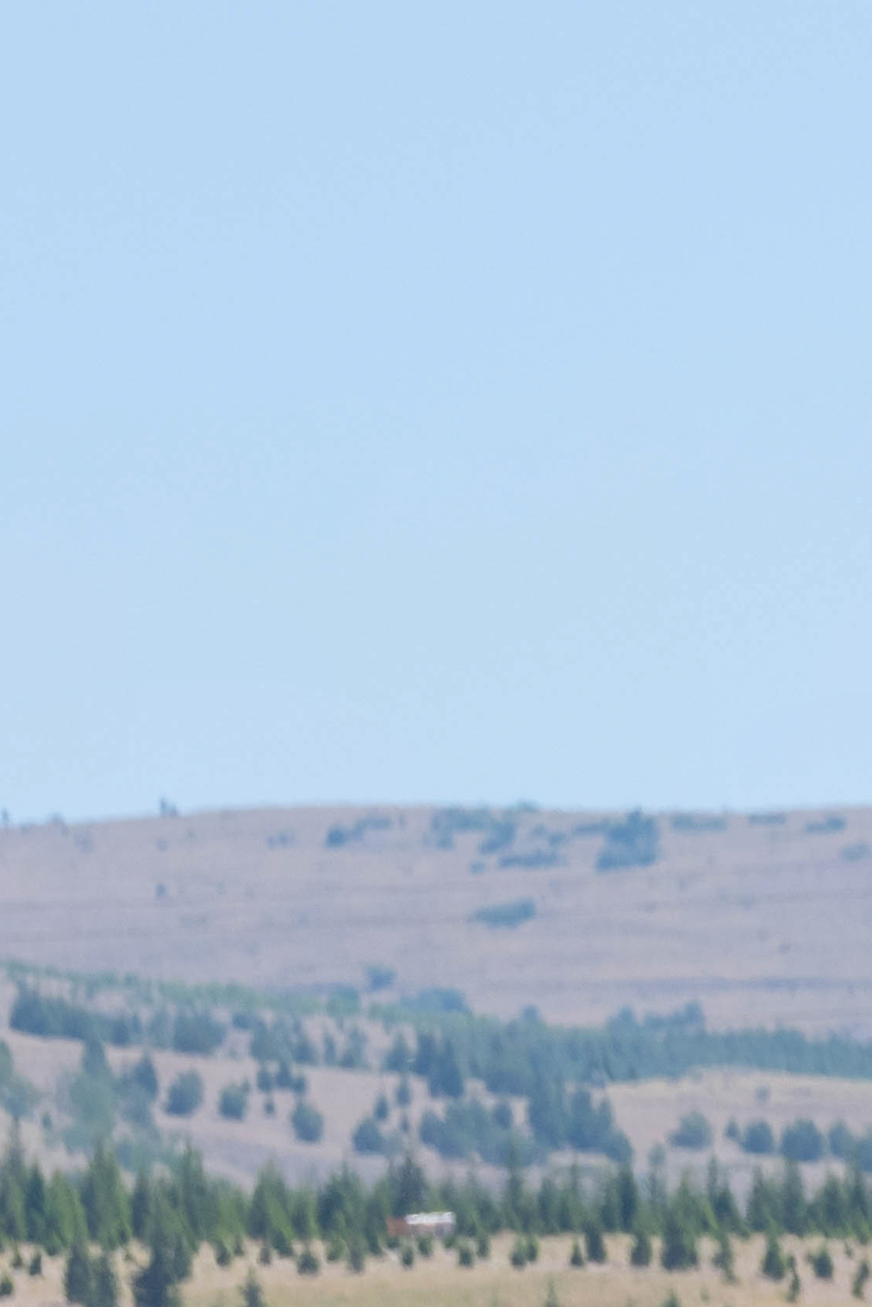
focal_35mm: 663
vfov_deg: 3.1
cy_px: 982
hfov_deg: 2.1
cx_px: 2661
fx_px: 24082
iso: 200
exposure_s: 1/640
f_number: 7.1
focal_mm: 135
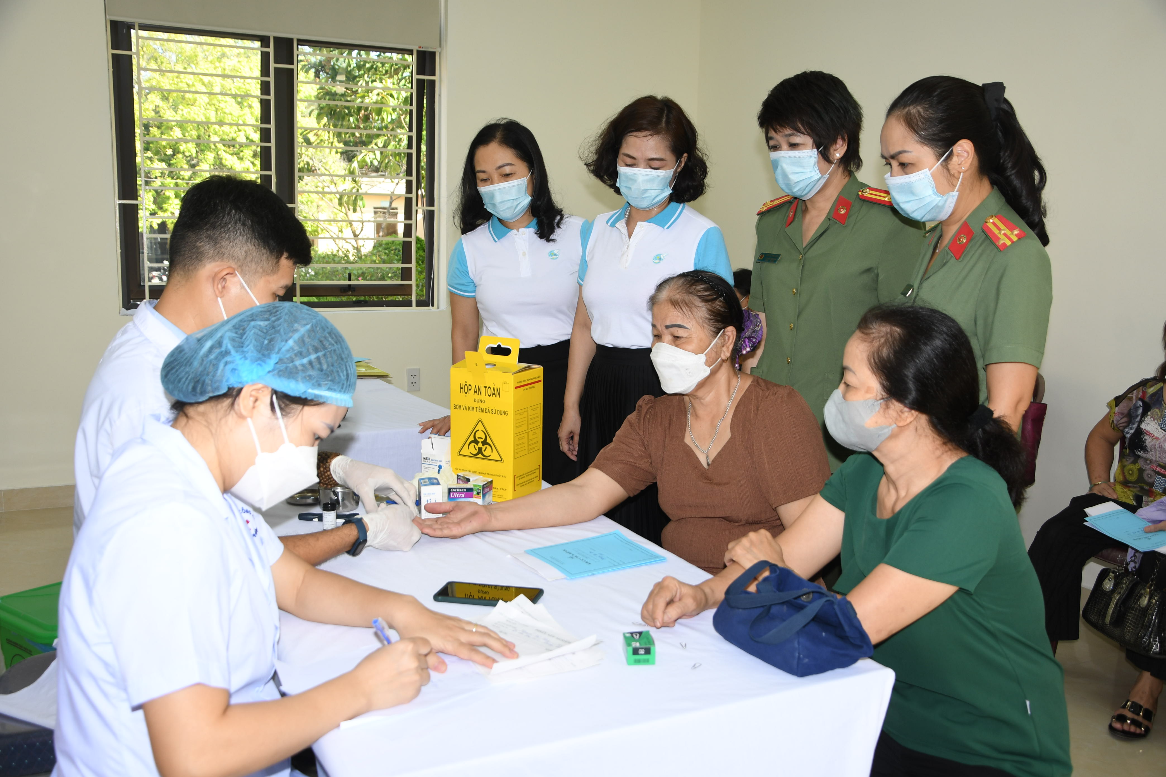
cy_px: 388
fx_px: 1069
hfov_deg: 57.2
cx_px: 583
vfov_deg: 40.0
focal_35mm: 33
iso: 250
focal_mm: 22
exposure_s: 1/200
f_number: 5
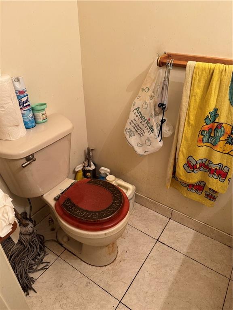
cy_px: 155
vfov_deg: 71.6
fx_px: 215
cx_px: 116
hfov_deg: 56.8
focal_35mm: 24
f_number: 1.78
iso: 160
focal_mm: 6.76
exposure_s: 1/60
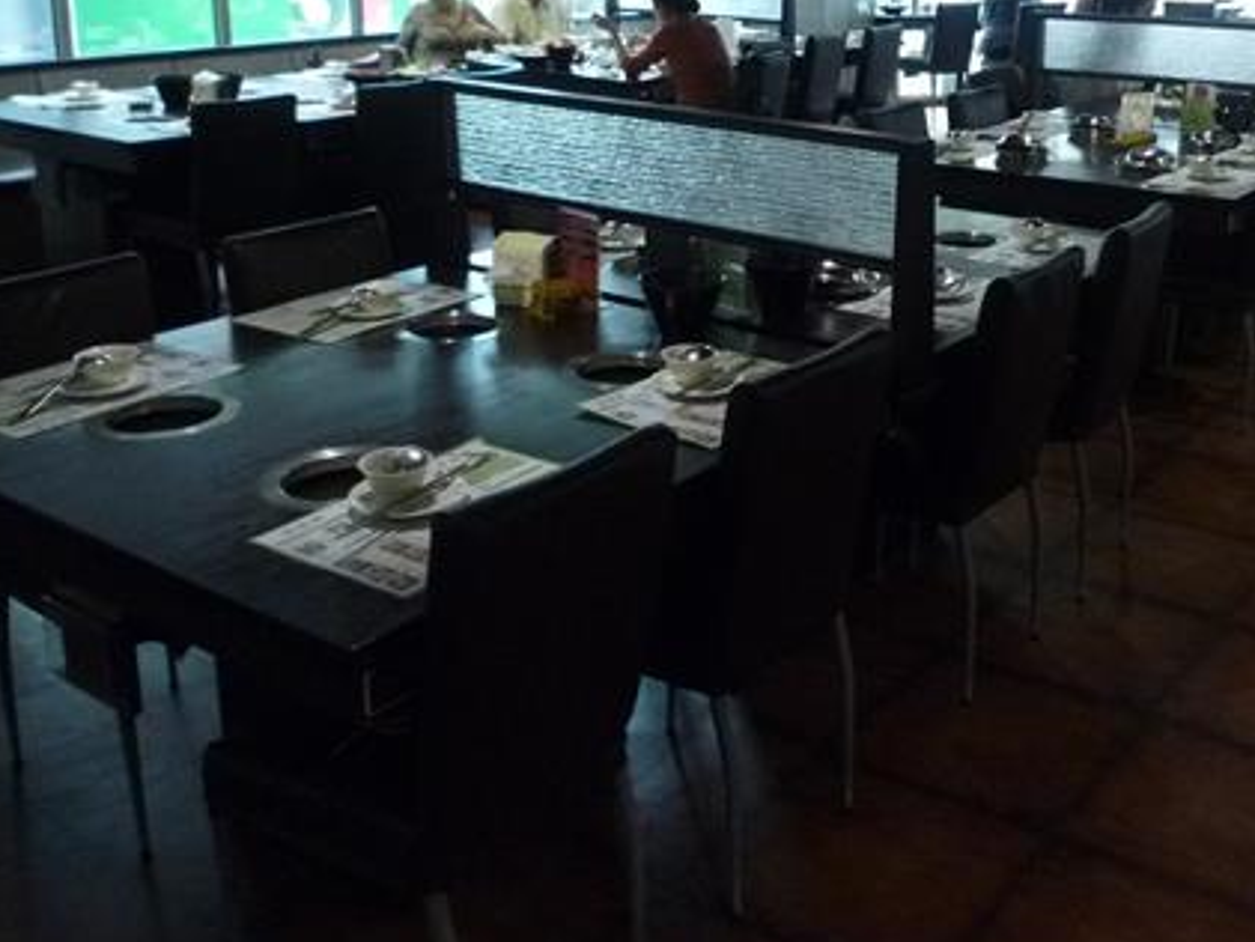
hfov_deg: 48.2
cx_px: 829
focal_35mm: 38
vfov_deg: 37.0
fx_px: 1378
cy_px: 259
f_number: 2.8
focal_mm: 4.4
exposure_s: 1/15
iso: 400
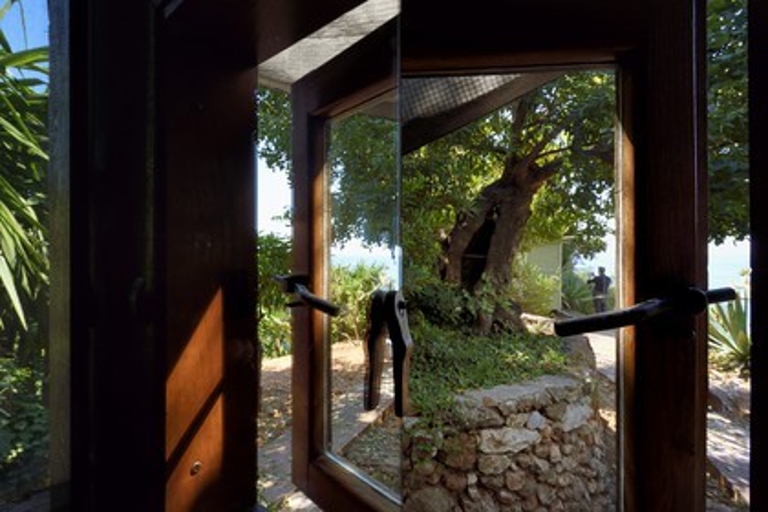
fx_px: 341
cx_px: 384
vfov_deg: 73.7
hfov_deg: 96.7
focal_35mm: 16
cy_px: 256
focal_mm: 16
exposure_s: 1/60
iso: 640
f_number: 18
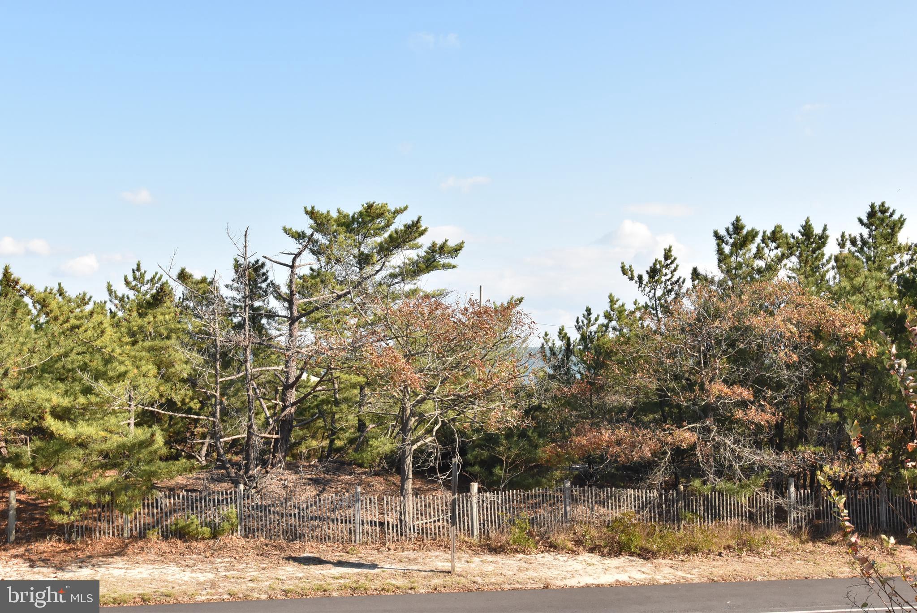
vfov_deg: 31.9
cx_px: 458
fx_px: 1071
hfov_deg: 46.4
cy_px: 306
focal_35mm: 42
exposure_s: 1/500
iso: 800
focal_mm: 28
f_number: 11
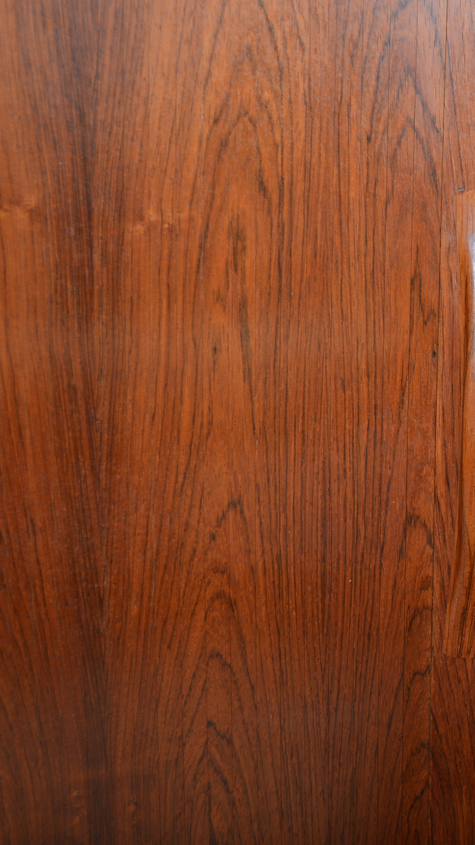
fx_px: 1164
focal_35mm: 52
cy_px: 422
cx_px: 623
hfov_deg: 20.9
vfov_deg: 39.9
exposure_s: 1/200
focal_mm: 22
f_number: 3.5
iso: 200
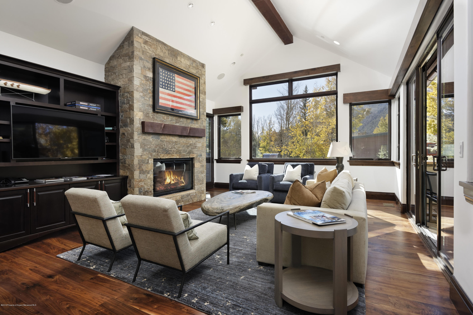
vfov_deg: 64.6
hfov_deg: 86.9
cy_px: 158
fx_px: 250
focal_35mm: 19
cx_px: 236
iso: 500
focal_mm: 19
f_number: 7.1
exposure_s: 1/200
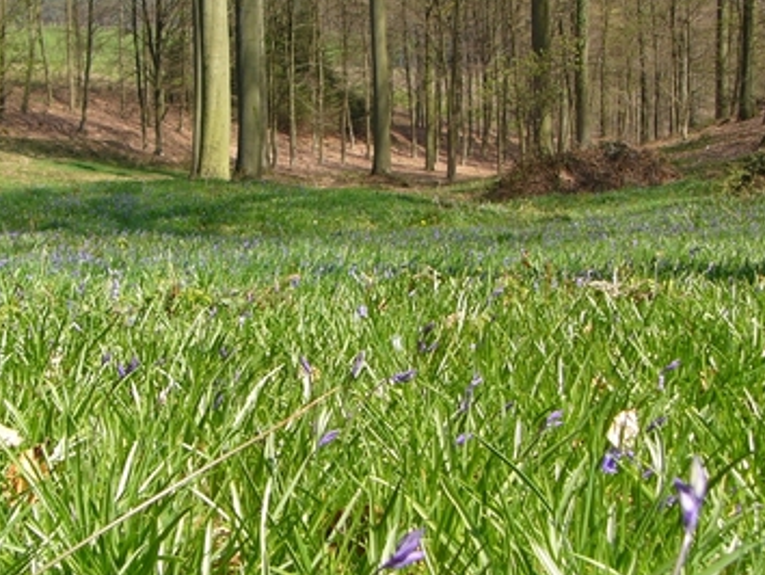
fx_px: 1349
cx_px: 300
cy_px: 233
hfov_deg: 31.6
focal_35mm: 61
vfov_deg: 24.0
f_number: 4
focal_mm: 6
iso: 50
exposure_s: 1/200
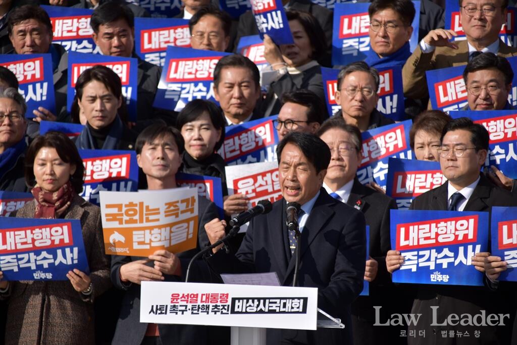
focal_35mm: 240
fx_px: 3447
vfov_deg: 5.7
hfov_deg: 8.6
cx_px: 258
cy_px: 172
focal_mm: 160
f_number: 6.3
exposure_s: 1/640
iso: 100
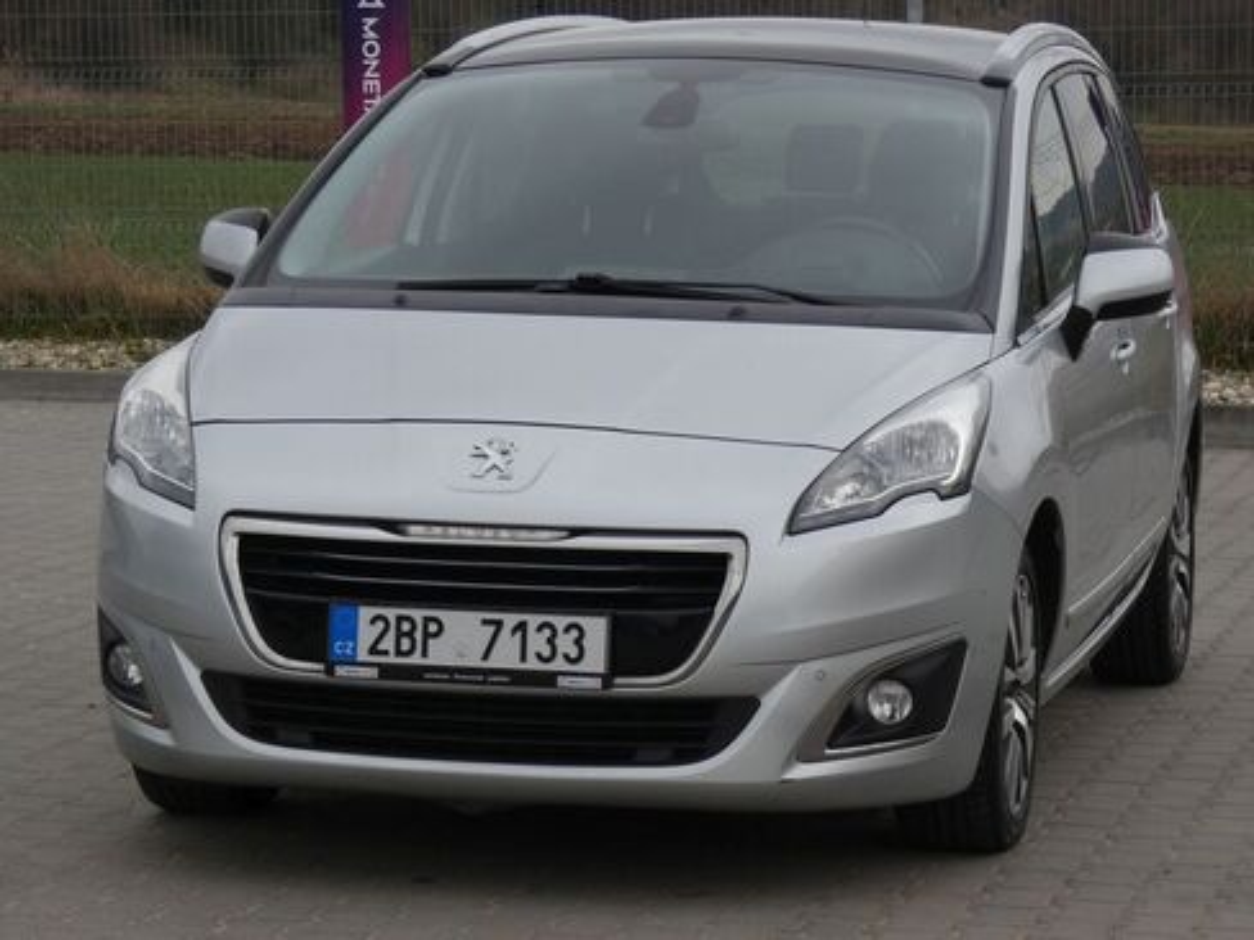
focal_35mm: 128
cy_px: 470
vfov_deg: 11.6
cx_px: 627
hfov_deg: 15.4
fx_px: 4637
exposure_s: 1/160
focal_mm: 22.9
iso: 80
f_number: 5.2
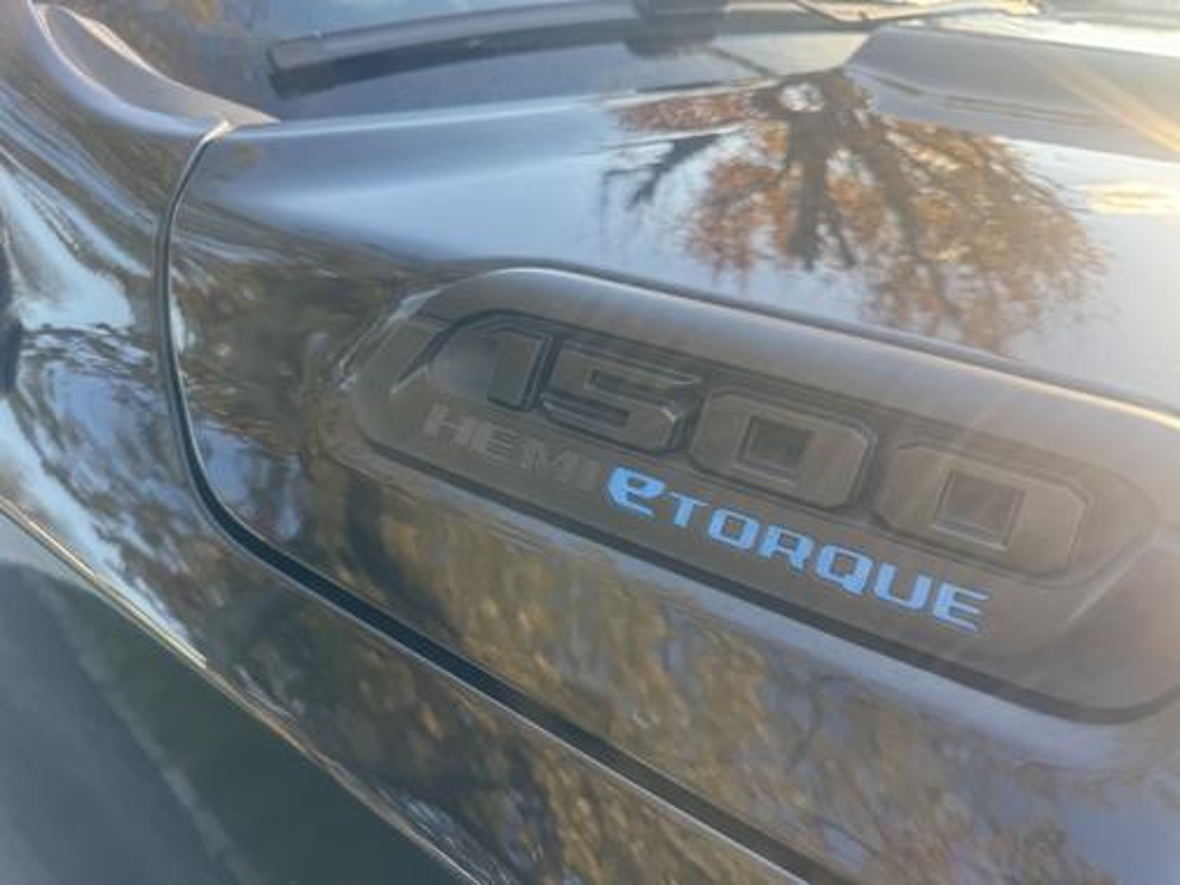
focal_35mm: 24
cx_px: 590
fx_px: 818
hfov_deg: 71.6
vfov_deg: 56.8
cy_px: 442
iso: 80
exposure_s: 1/279
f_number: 1.78
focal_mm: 6.76
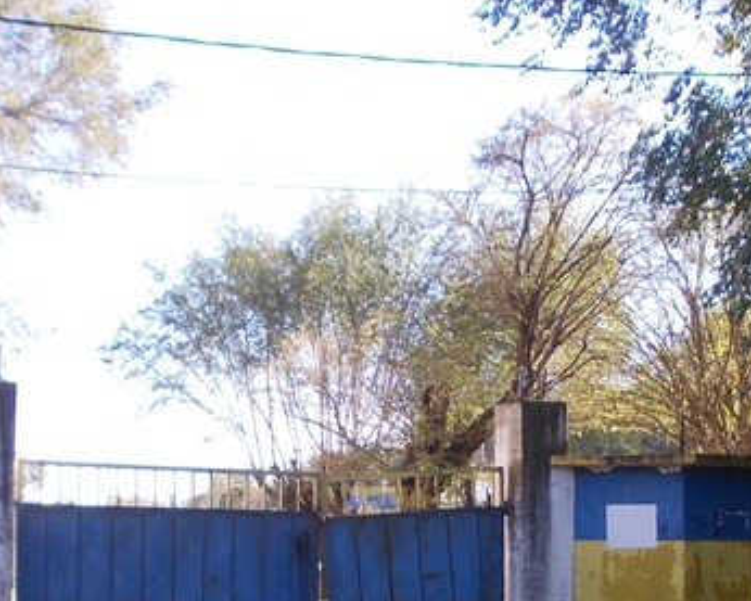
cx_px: 445
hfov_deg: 23.2
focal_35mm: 82
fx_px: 1823
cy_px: 603
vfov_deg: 18.2
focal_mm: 5.3
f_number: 3.1
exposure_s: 1/160
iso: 80
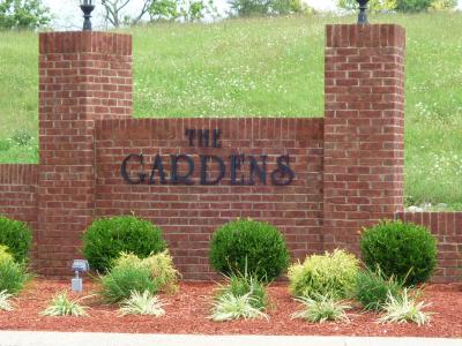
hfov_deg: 11.6
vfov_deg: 8.7
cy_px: 173
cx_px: 231
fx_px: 2282
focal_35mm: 171
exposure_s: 1/160
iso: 80
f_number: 5.1
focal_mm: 17.7
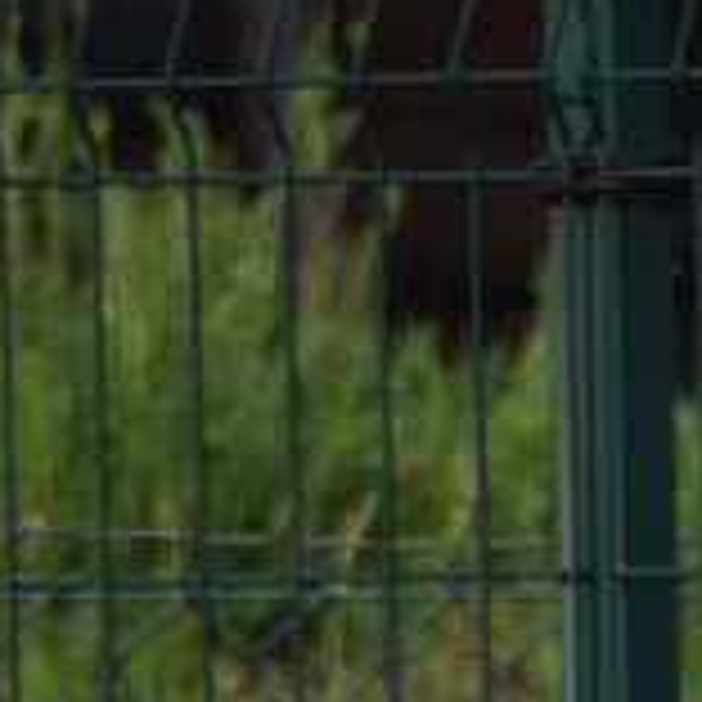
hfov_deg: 0.5
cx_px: 1796
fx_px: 76128
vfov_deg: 0.5
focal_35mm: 3318
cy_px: 2268
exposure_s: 1/500
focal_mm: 300
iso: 320
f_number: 6.3
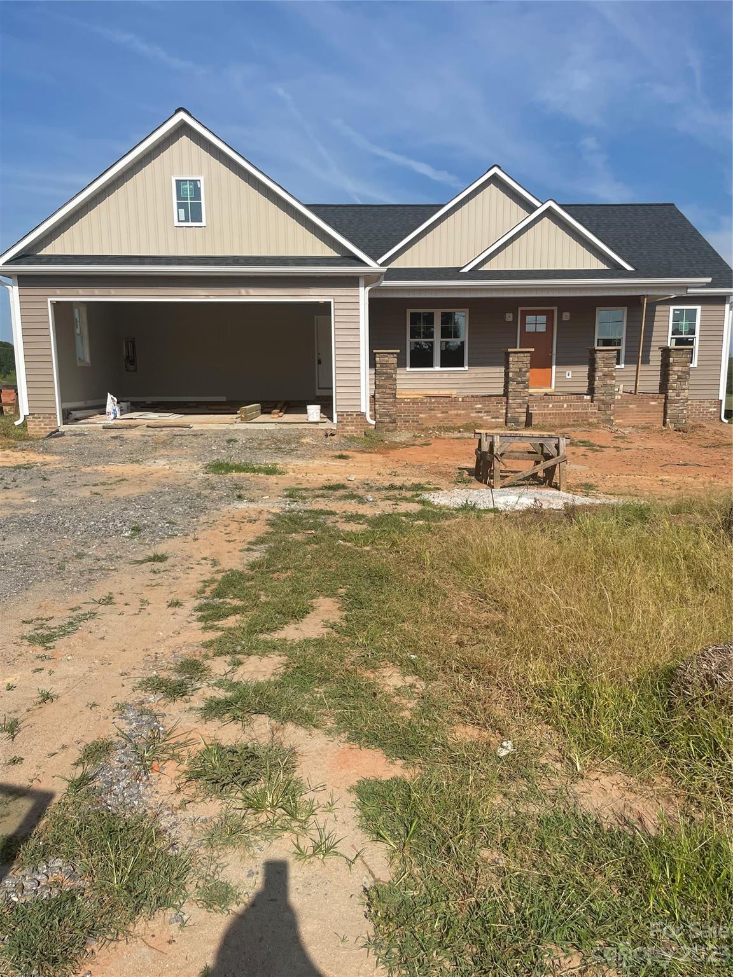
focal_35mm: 26
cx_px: 366
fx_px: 734
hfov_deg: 53.1
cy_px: 488
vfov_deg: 67.3
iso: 32
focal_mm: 4.2
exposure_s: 1/5556
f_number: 1.6
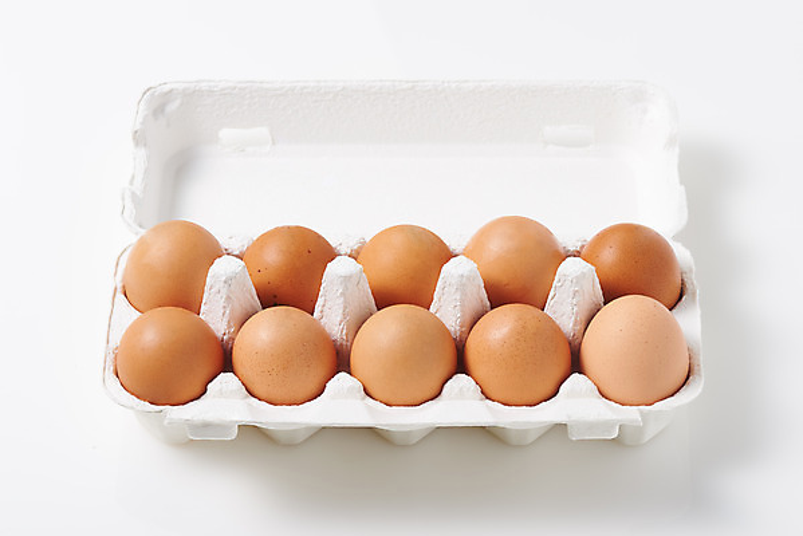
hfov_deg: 19.4
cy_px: 268
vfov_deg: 13.1
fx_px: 2343
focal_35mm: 105
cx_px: 402
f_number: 20
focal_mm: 105
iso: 100
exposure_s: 1/125
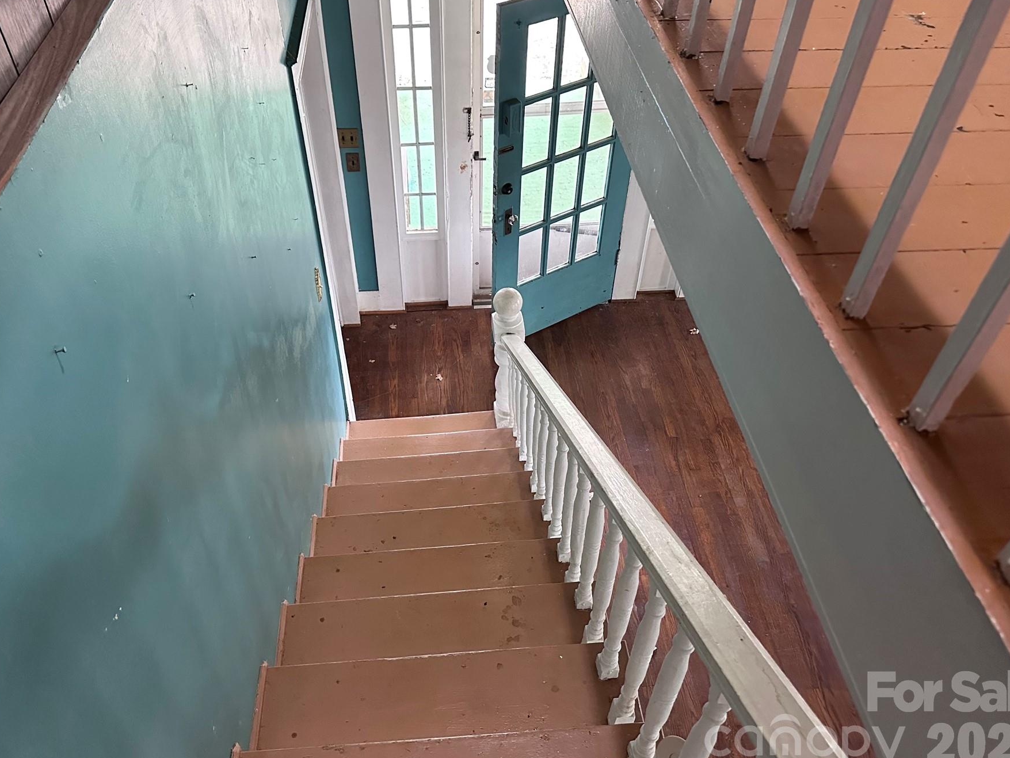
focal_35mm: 28
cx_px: 462
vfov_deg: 49.7
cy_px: 342
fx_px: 817
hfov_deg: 63.3
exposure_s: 1/40
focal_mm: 6.86
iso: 800
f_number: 1.78
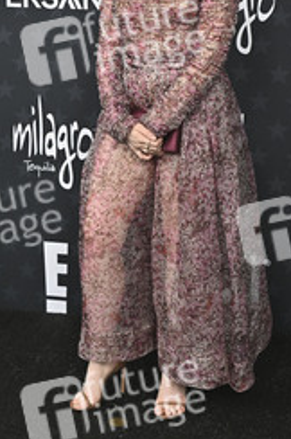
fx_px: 997
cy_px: 133
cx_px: 165
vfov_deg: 24.6
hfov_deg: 16.6
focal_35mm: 82
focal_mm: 50
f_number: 5.6
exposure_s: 1/320
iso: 1250
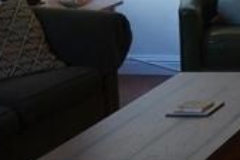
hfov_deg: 11.2
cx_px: 618
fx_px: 967
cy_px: -84
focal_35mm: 145
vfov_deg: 9.2
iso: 160
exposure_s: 1/30
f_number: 2.8
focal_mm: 9
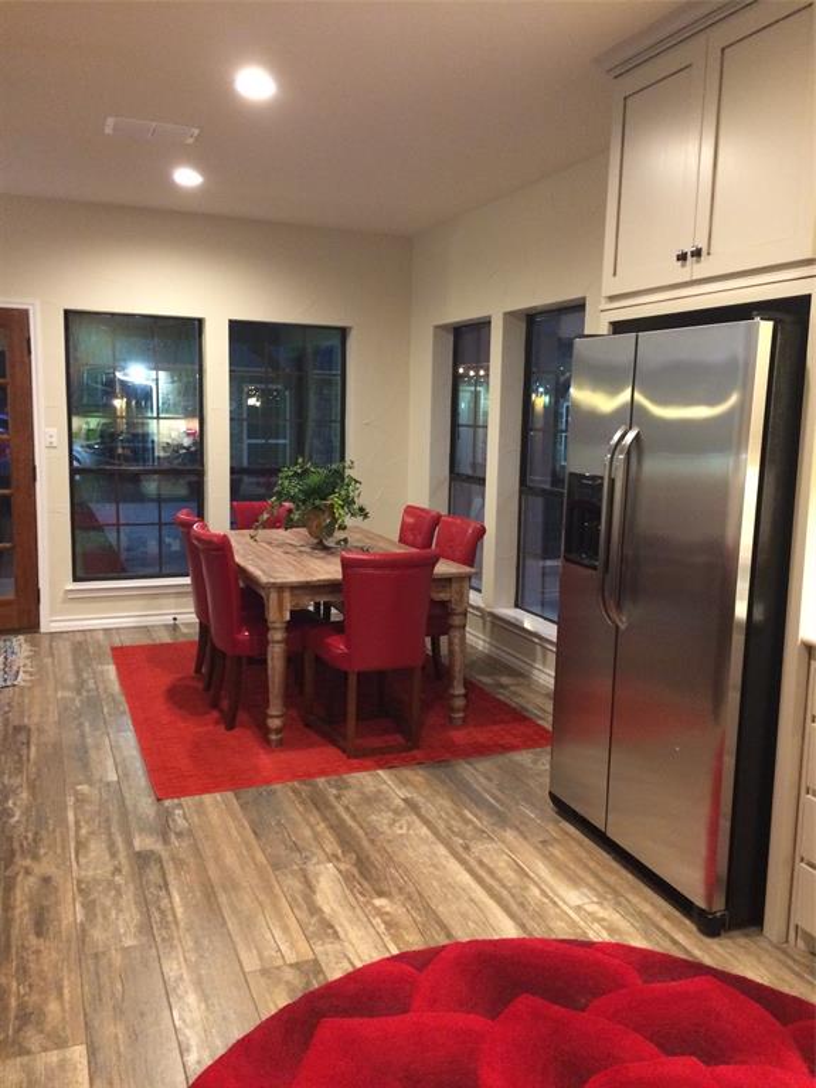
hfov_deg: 48.2
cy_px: 544
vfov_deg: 61.7
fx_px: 911
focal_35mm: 29
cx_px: 408
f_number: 2.2
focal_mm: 4.15
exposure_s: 1/30
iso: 320
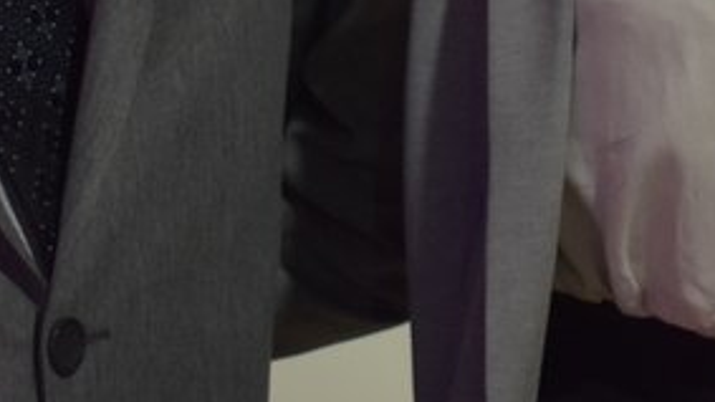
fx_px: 3909
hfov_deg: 10.3
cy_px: -425
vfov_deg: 5.7
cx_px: 803
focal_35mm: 206
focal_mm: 31
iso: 800
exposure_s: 1/60
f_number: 4.2
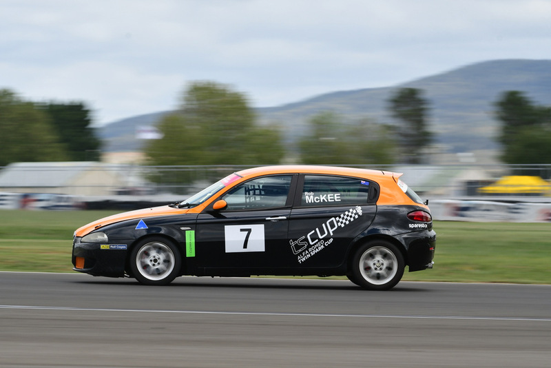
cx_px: 276
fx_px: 4593
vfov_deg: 4.6
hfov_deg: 6.9
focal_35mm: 300
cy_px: 184
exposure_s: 1/160
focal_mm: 200
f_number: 10
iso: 125
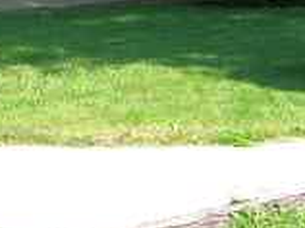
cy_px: -128
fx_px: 1355
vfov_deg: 9.3
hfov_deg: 12.7
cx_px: 33
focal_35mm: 154
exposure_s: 1/200
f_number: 4
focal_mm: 7.9
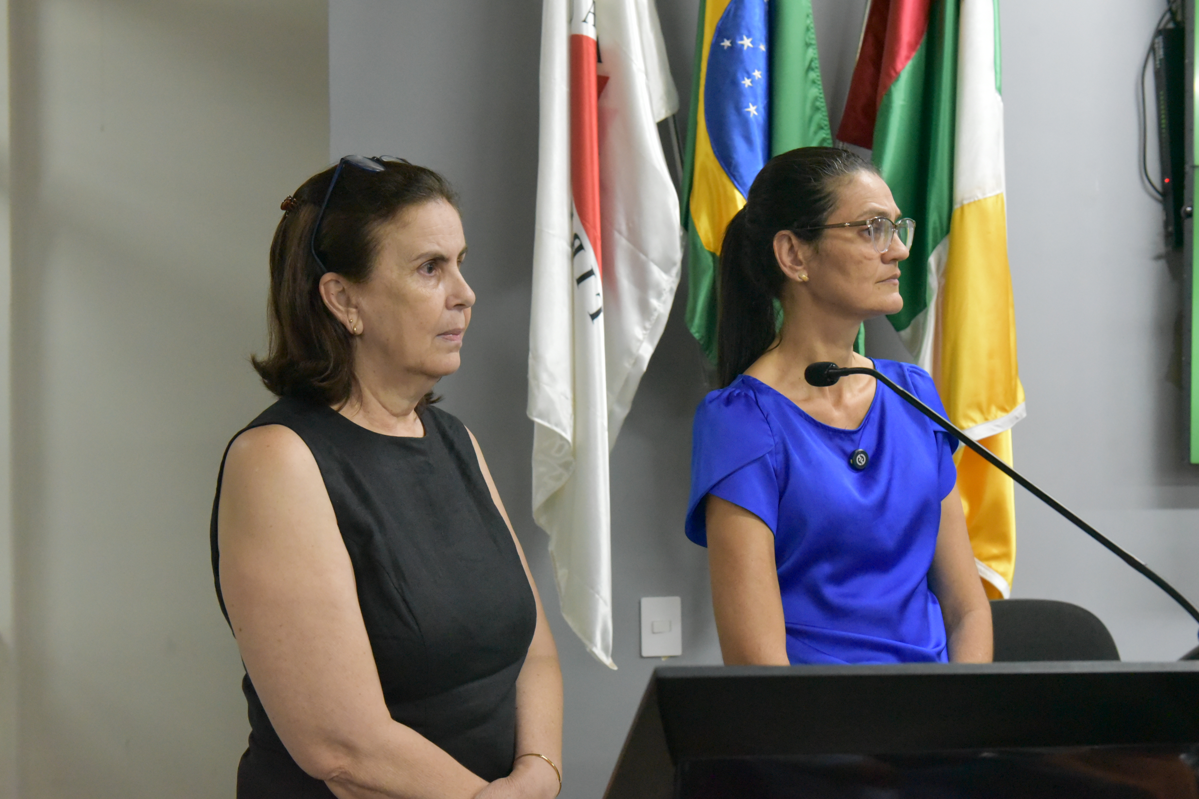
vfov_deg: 28.1
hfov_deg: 41.1
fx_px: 1599
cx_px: 600
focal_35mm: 48
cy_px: 400
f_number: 7.1
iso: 12800
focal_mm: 48
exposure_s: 1/200
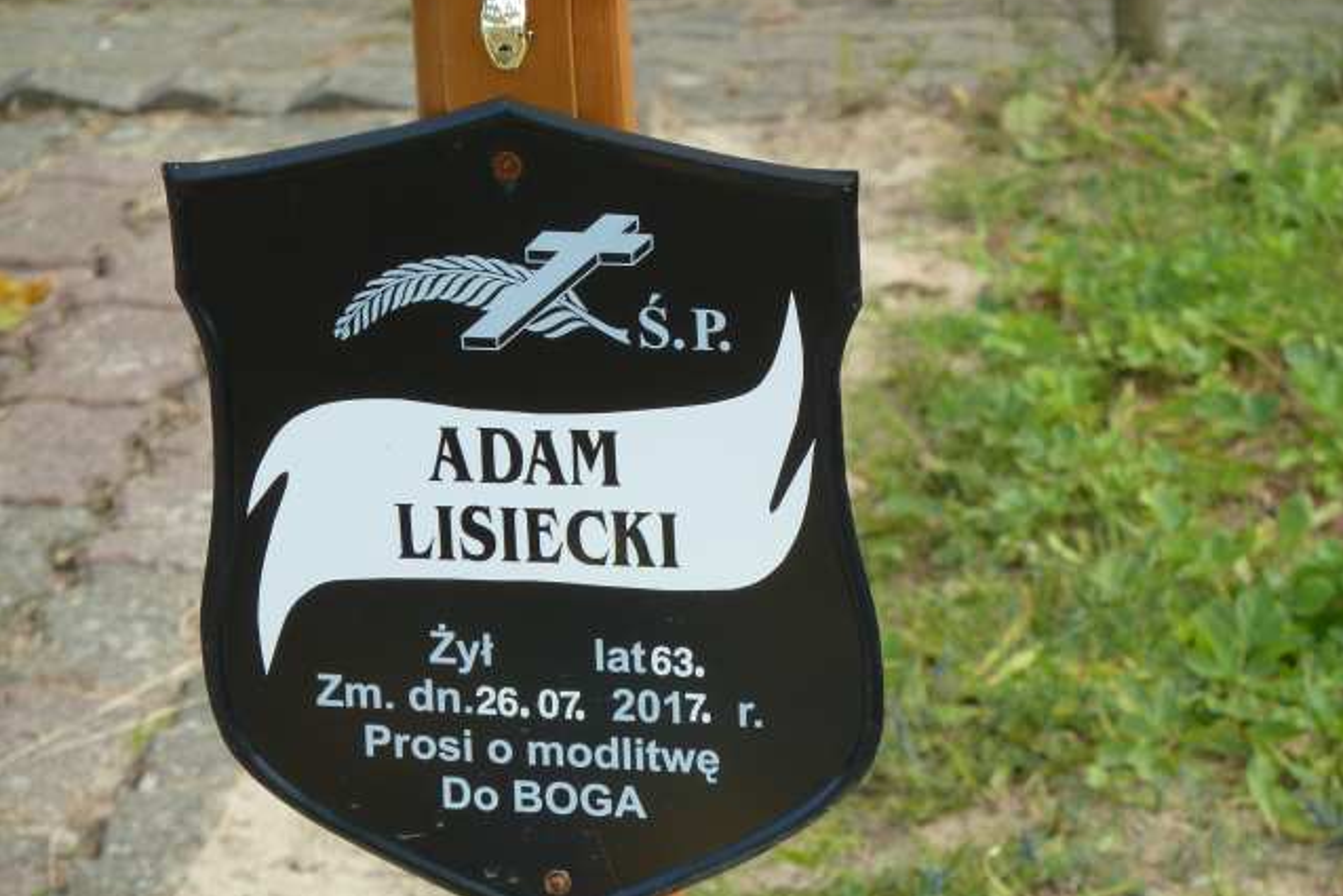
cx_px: 673
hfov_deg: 8.8
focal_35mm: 235
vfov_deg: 5.8
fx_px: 8768
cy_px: 472
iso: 80
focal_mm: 37
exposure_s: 1/100
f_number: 4.6
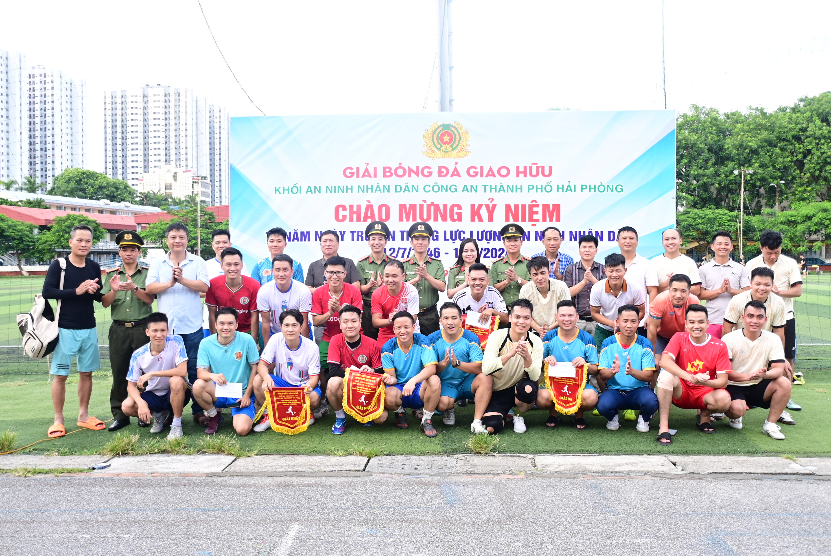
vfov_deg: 36.9
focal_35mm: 36
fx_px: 832
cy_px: 278
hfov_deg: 53.1
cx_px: 416
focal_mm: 24
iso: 250
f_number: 5
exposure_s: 1/200
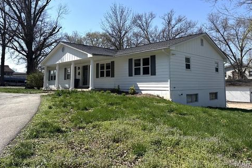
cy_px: 70
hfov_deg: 69.4
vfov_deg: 49.4
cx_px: 130
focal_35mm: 26
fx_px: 182
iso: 80
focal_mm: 6.76
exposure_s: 1/4310
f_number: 1.78
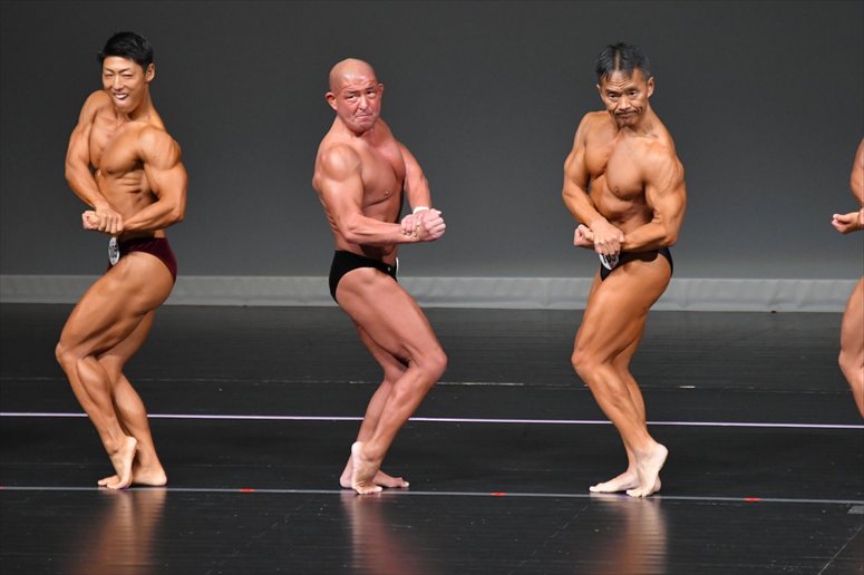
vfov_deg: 4.0
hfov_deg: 6.0
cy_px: 288
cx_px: 432
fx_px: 8276
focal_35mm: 345
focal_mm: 230
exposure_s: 1/400
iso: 4000
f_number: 5.6
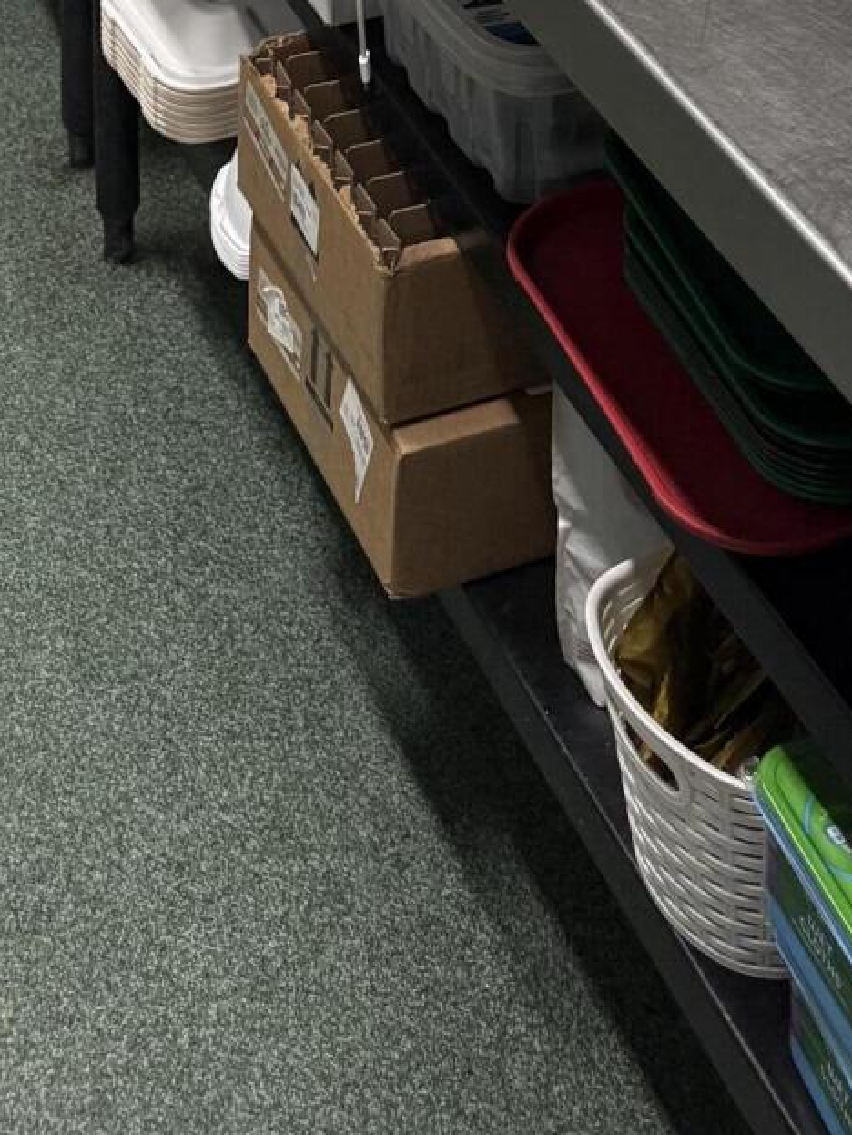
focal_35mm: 77
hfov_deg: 18.9
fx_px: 2524
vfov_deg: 20.9
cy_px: -641
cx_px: 745
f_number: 1.78
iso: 250
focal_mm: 6.76
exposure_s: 1/120
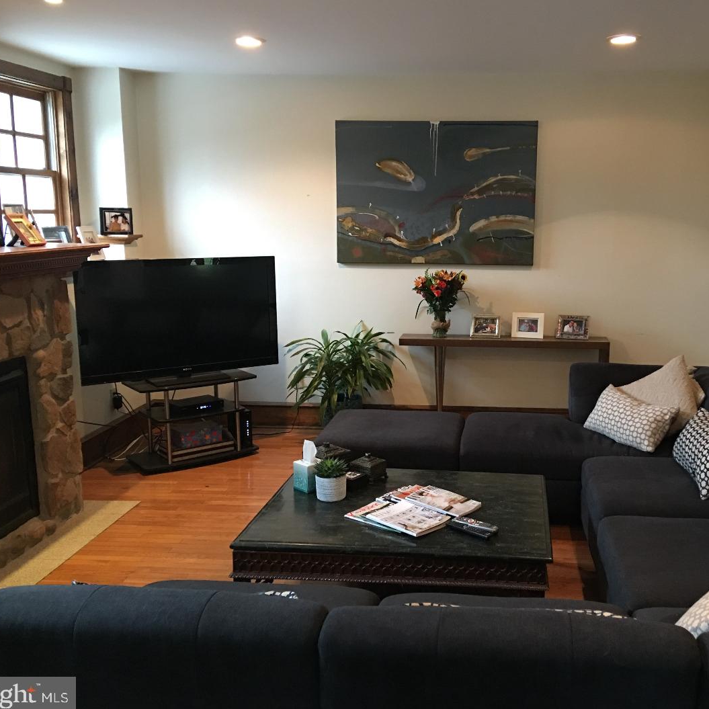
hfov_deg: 46.8
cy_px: 352
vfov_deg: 47.2
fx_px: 811
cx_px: 442
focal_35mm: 35
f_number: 2.2
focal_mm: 4.15
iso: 100
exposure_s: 1/8
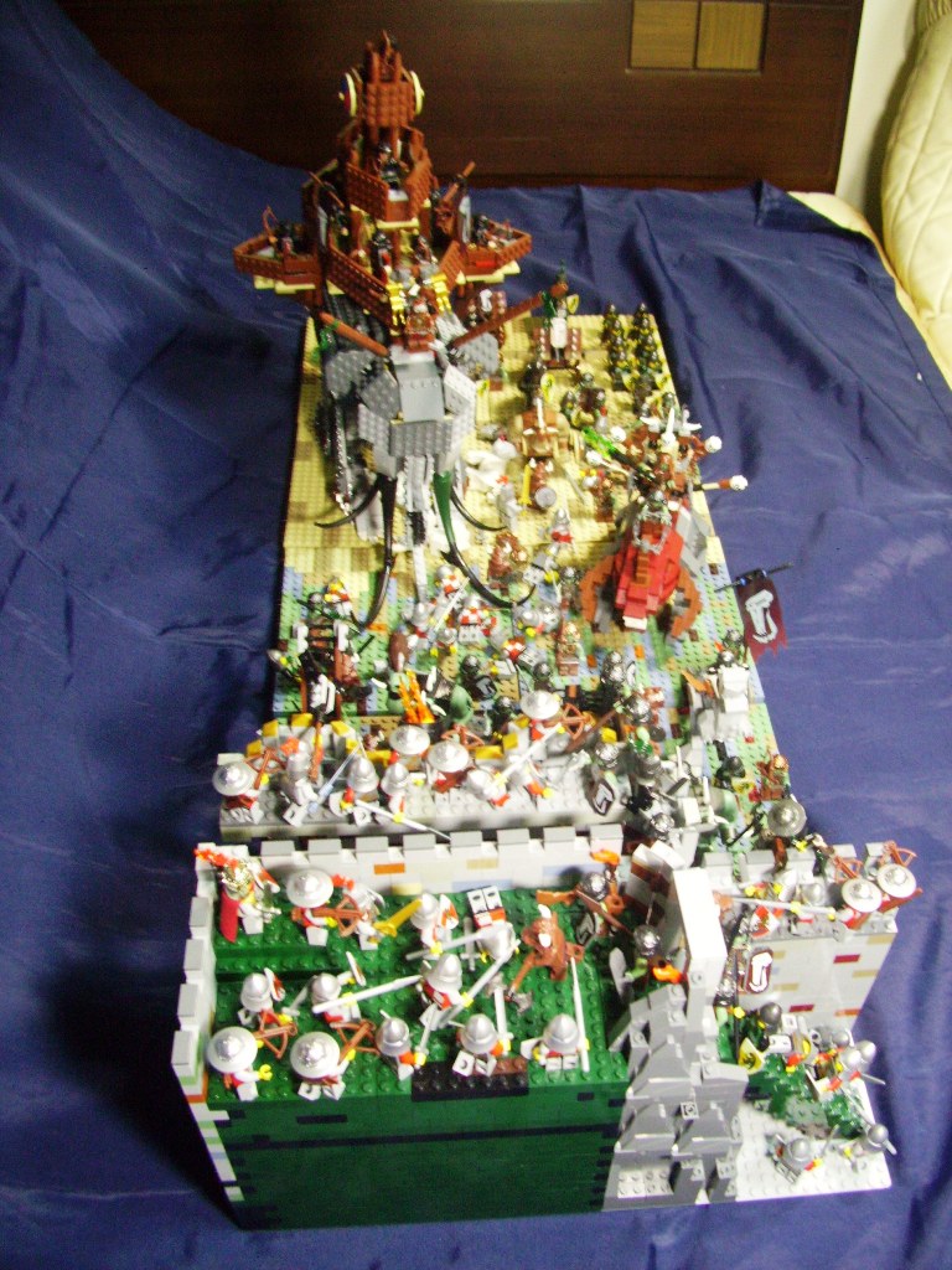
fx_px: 1173
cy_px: 635
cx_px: 476
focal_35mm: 32
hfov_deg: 44.2
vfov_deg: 56.8
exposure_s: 1/8
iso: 160
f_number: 2.9
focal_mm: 5.7
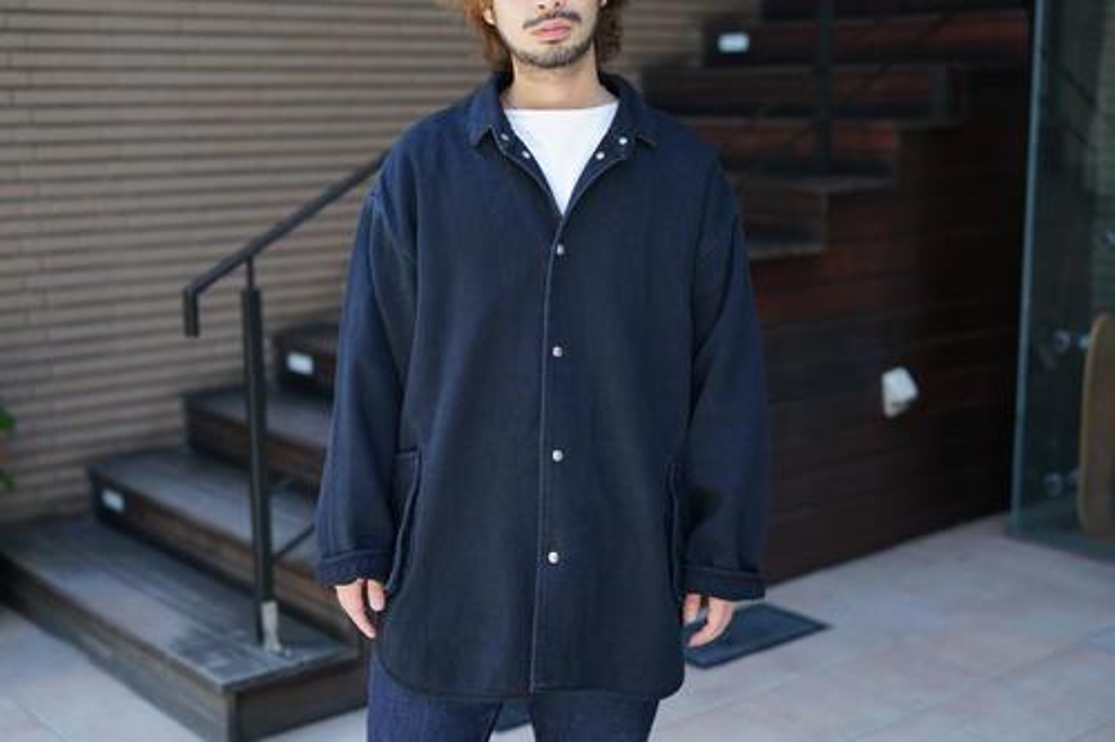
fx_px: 1548
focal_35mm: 50
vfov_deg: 27.0
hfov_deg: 39.6
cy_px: 371
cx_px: 558
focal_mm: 50
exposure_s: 1/200
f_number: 2
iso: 100
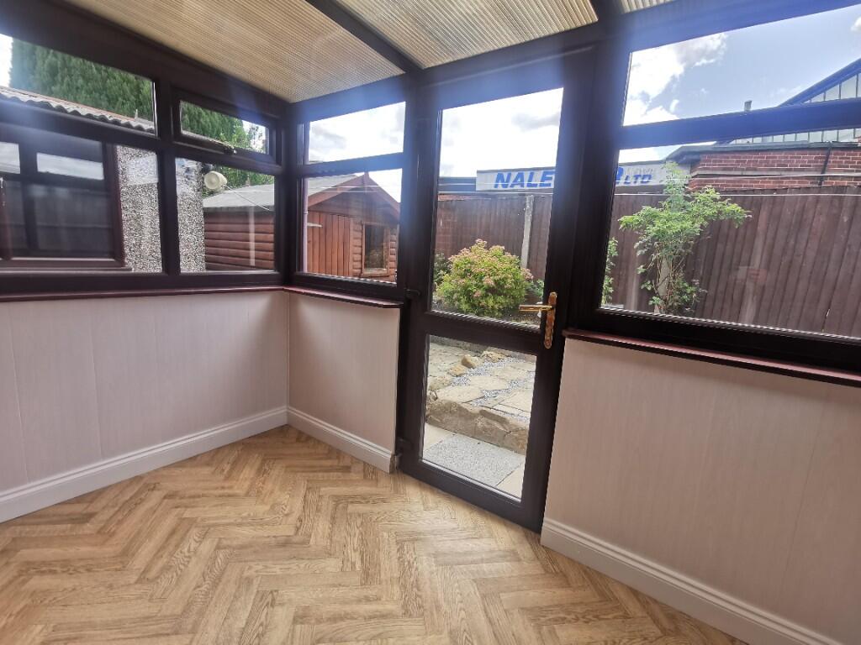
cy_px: 322
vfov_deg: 74.7
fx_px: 423
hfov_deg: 91.0
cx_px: 430
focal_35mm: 17
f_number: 2.2
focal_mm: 2.26
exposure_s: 1/202
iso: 50
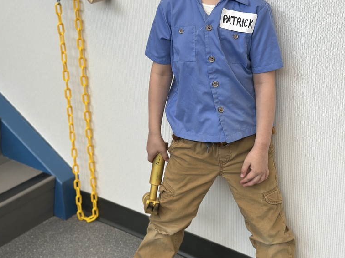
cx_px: 170
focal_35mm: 65
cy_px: 117
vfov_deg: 22.6
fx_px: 648
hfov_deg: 29.8
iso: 80
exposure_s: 1/121
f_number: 1.78
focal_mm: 6.86
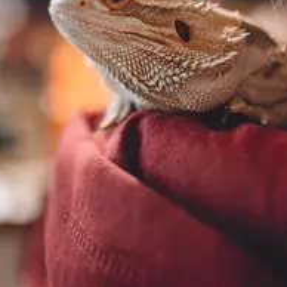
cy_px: 33
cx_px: 41
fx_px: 863
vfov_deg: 18.6
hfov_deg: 18.6
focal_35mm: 92
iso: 100
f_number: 1.4
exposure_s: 1/200
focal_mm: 35
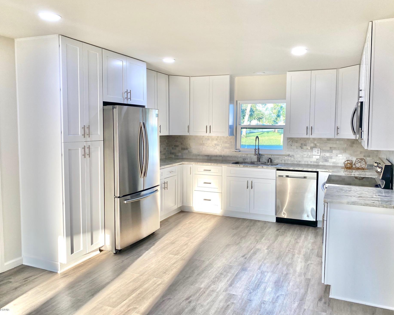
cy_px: 158
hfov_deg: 62.1
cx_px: 210
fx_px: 327
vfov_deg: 51.5
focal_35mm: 28
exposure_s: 1/120
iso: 50
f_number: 1.8
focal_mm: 4.25
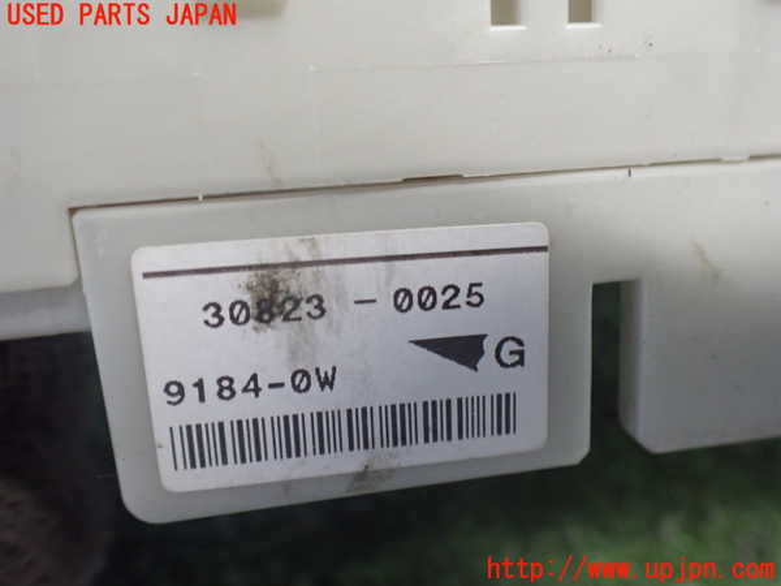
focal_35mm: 30
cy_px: 293
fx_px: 677
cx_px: 390
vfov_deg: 46.8
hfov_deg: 60.0
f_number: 2.3
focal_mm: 5.4
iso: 800
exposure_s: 1/50
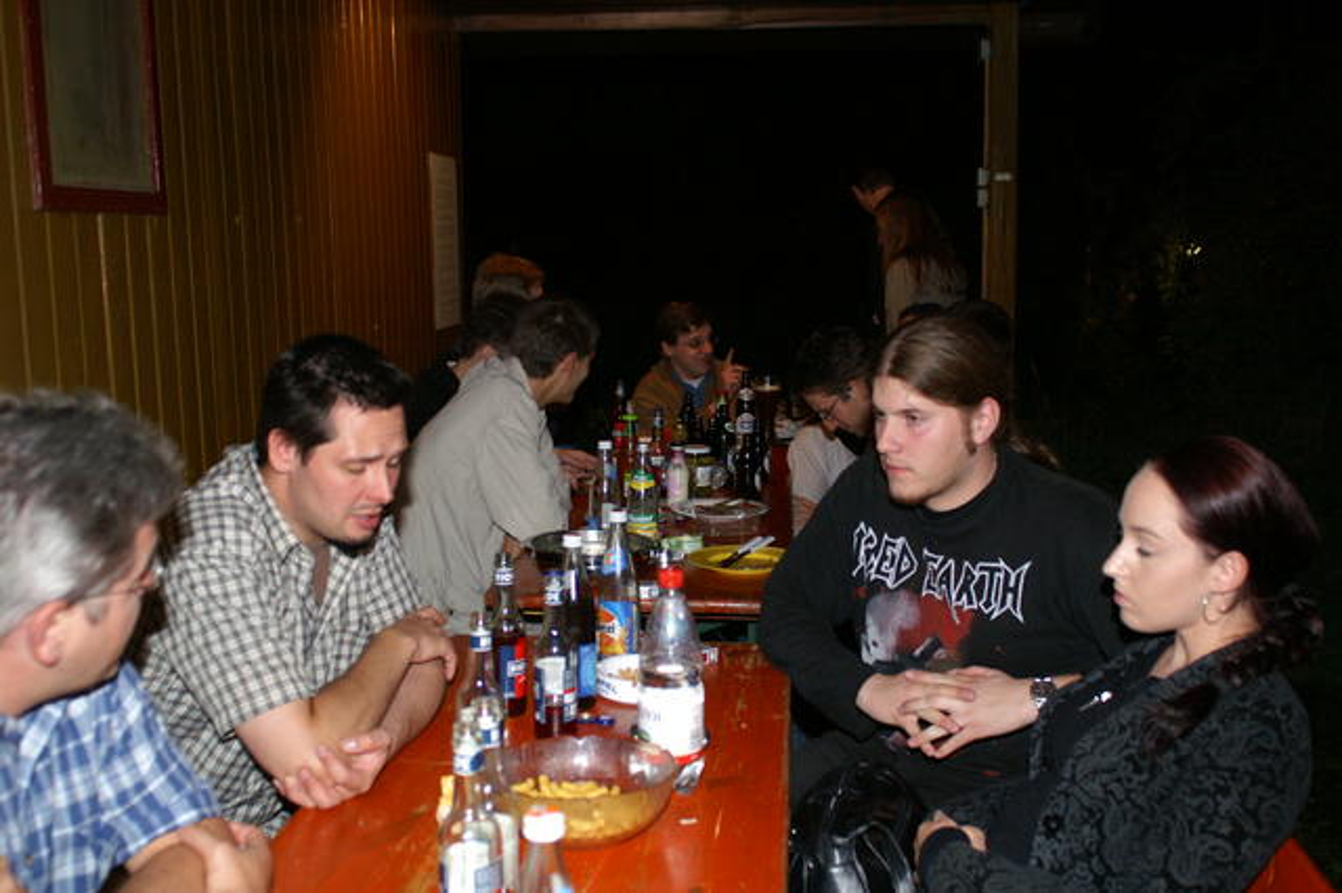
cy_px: 446
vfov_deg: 18.2
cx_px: 671
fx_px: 2794
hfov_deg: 27.0
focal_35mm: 75
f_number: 2.8
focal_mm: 50
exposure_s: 1/60
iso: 400
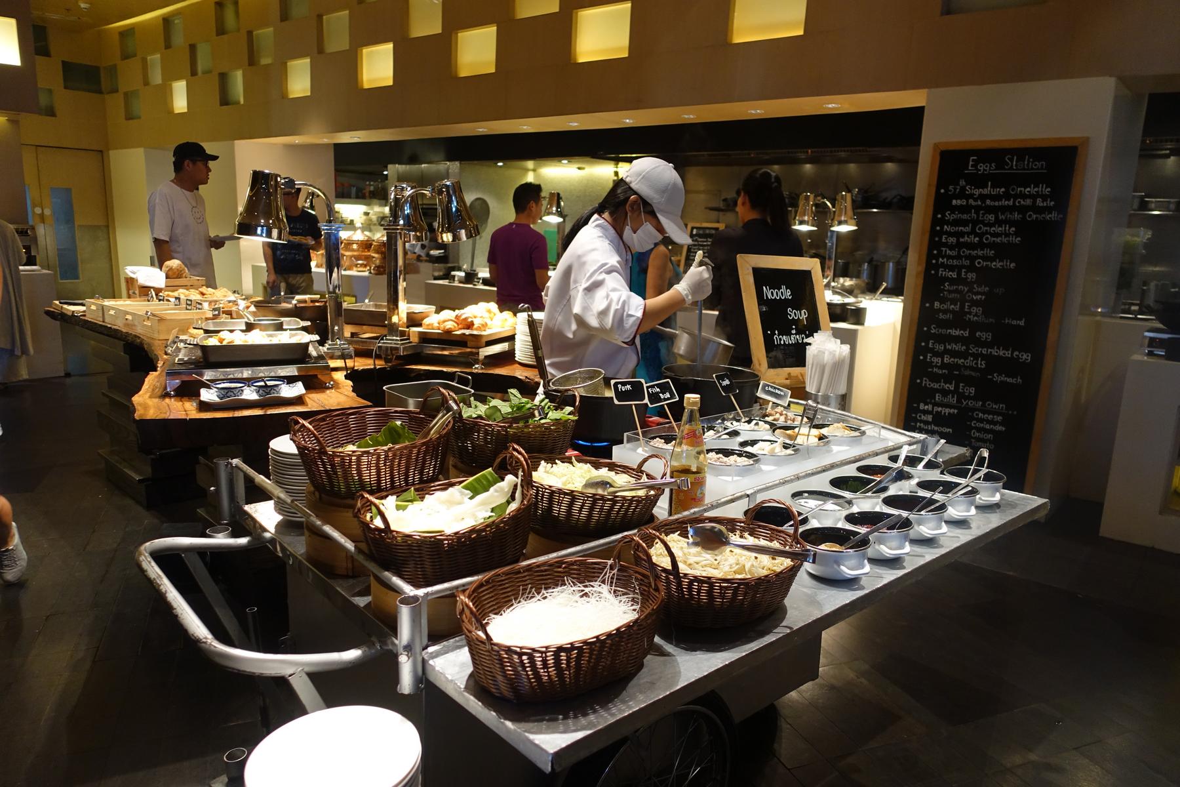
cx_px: 590
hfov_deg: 73.7
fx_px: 787
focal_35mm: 24
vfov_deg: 53.1
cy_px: 394
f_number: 1.8
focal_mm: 8.8
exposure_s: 1/80
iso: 400
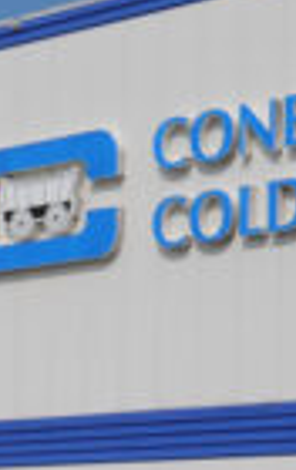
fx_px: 2237
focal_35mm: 174
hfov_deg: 7.4
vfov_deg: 11.7
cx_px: -202
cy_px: 608
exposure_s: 1/500
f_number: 13
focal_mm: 30
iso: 200
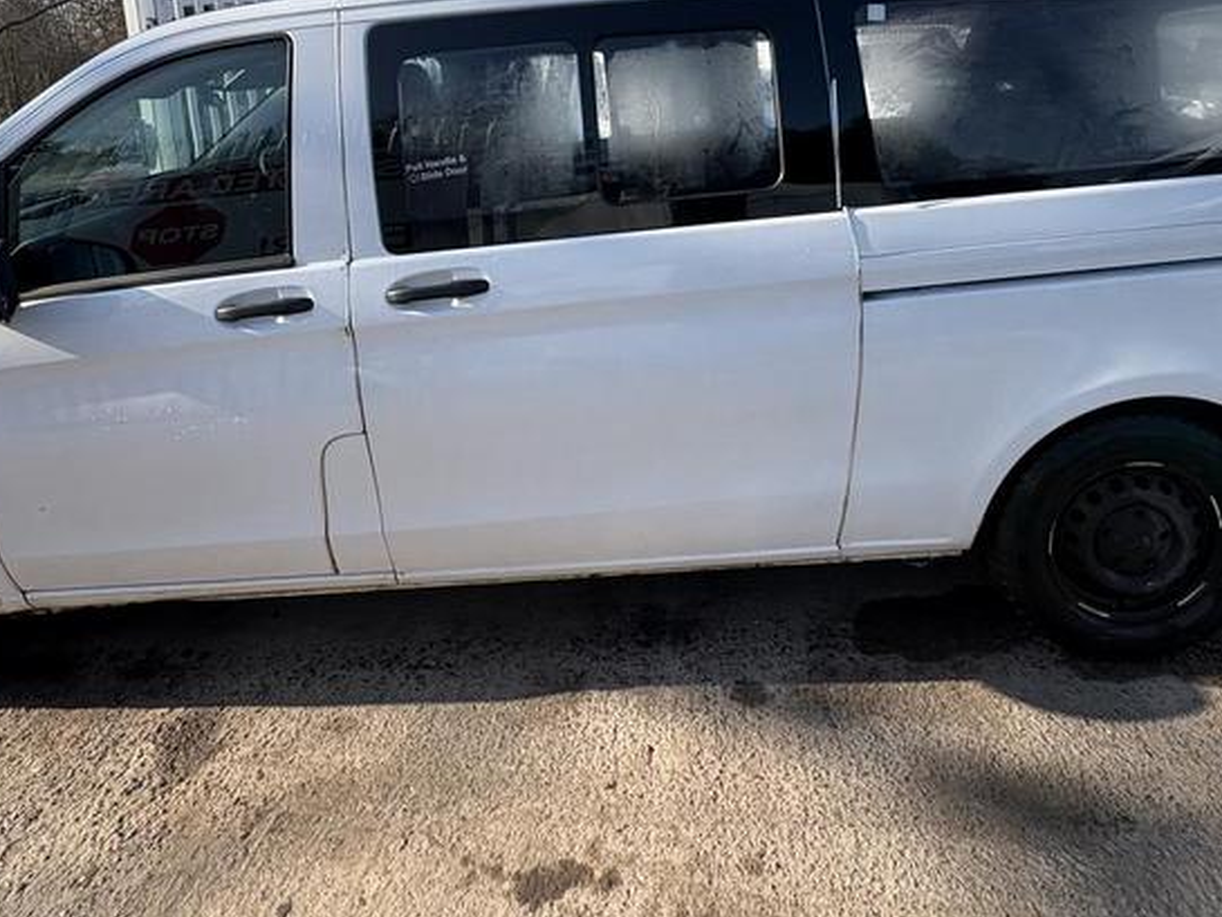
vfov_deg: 55.5
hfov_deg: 73.9
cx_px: 612
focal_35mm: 23
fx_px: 812
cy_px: 209
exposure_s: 1/993
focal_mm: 2.22
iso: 50
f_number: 2.2
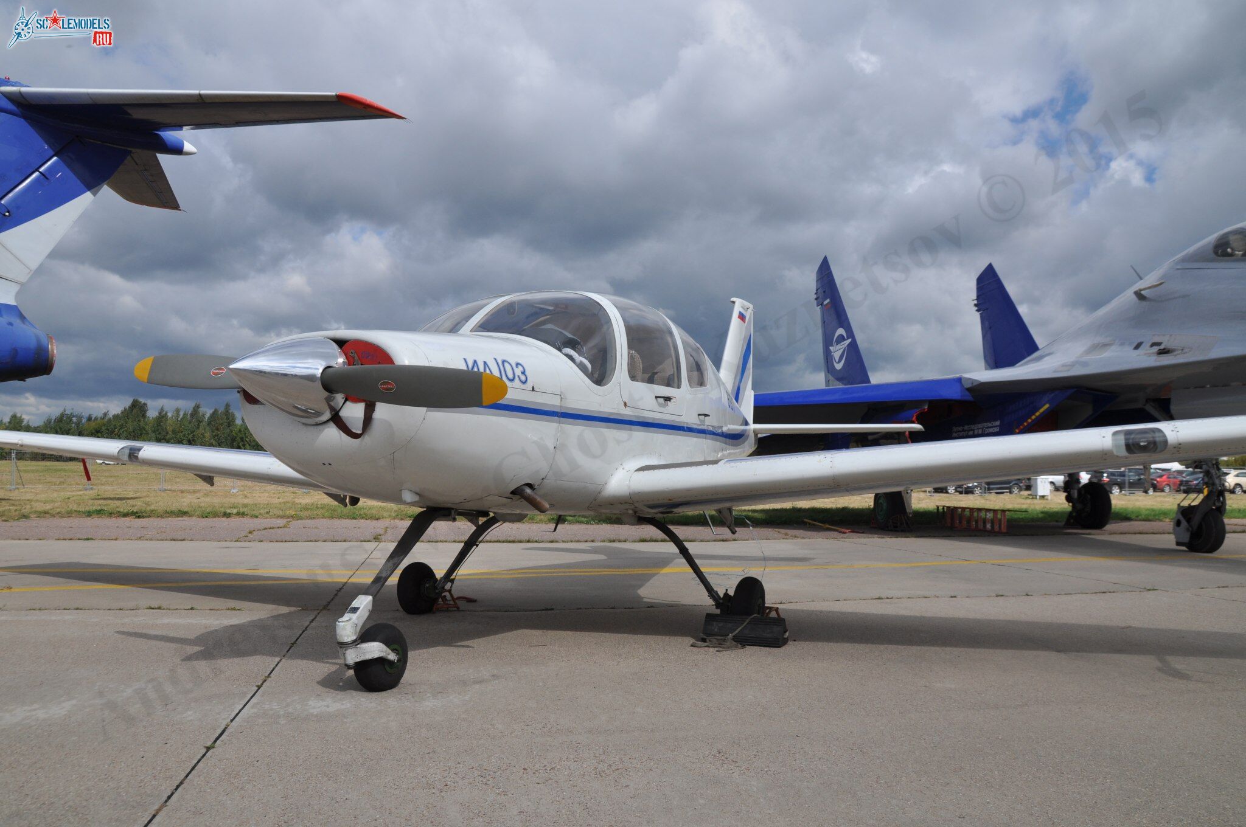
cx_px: 623
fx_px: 881
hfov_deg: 70.5
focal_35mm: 26
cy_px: 414
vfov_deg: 50.3
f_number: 8
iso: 200
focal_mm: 17
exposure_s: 1/800
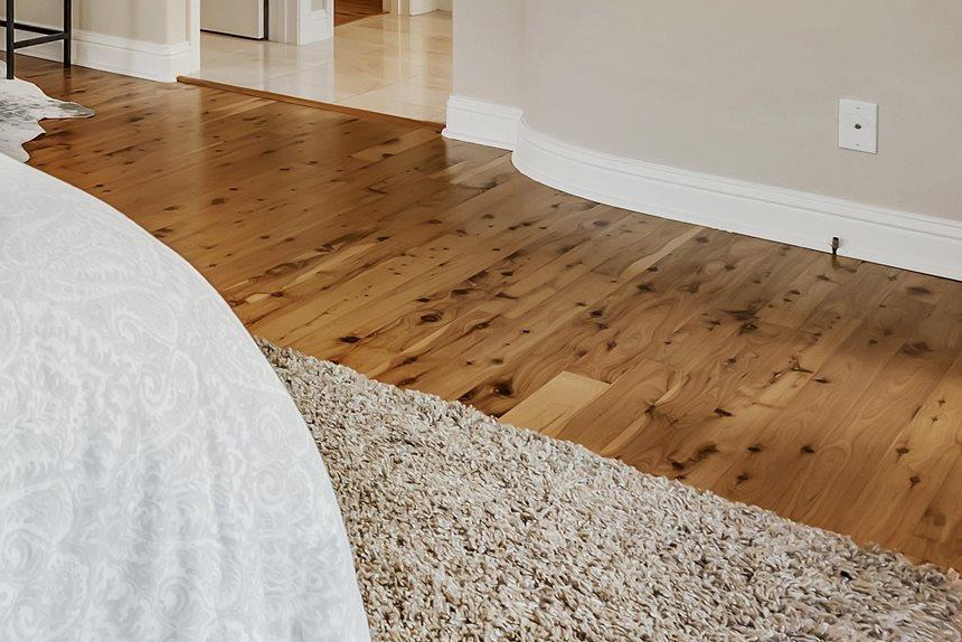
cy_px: -181
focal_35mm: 50
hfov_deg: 30.5
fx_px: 1336
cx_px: -312
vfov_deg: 23.9
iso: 250
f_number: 8
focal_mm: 14
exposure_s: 1/13
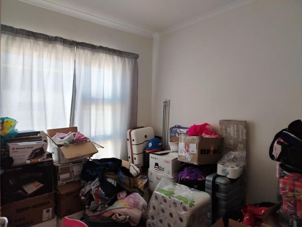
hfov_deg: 71.6
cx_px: 151
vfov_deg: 56.8
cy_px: 114
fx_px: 209
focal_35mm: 24
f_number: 1.75
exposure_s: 1/100
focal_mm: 5.25
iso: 481
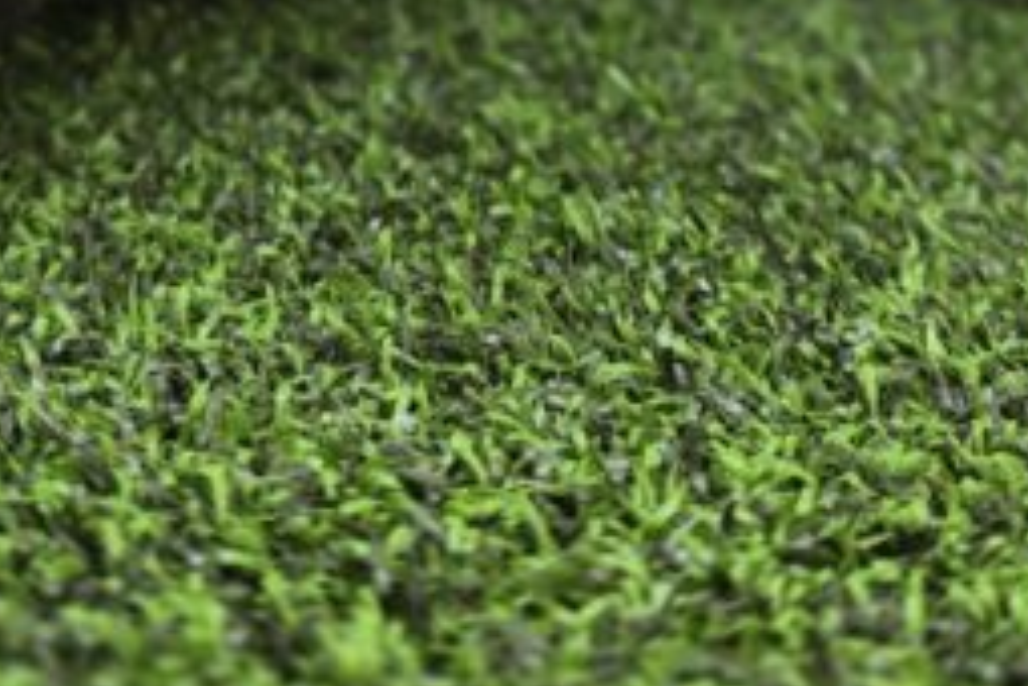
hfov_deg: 21.2
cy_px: -399
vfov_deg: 13.3
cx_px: 435
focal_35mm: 96
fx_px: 2741
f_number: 1.7
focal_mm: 6.3
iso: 40
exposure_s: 1/120
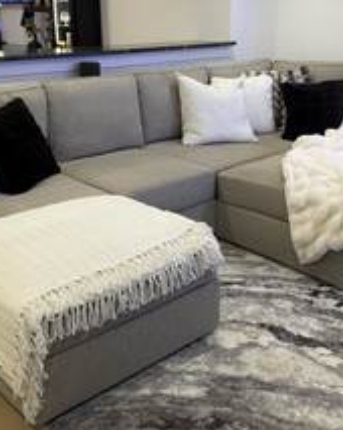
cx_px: 182
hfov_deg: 34.1
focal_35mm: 44
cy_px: 170
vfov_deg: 41.8
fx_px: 559
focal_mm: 6.76
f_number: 1.78
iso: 160
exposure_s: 1/120
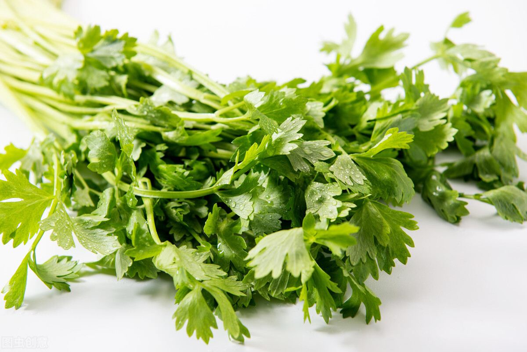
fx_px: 1025
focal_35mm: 70
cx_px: 264
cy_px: 176
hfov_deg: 28.8
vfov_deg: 19.5
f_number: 7.1
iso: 100
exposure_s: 1/100
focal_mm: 70
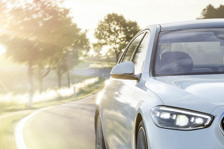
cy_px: 75
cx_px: 216
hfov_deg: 7.8
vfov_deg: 5.2
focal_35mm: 263
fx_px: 1636
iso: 100
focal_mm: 110
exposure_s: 1/25
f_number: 11
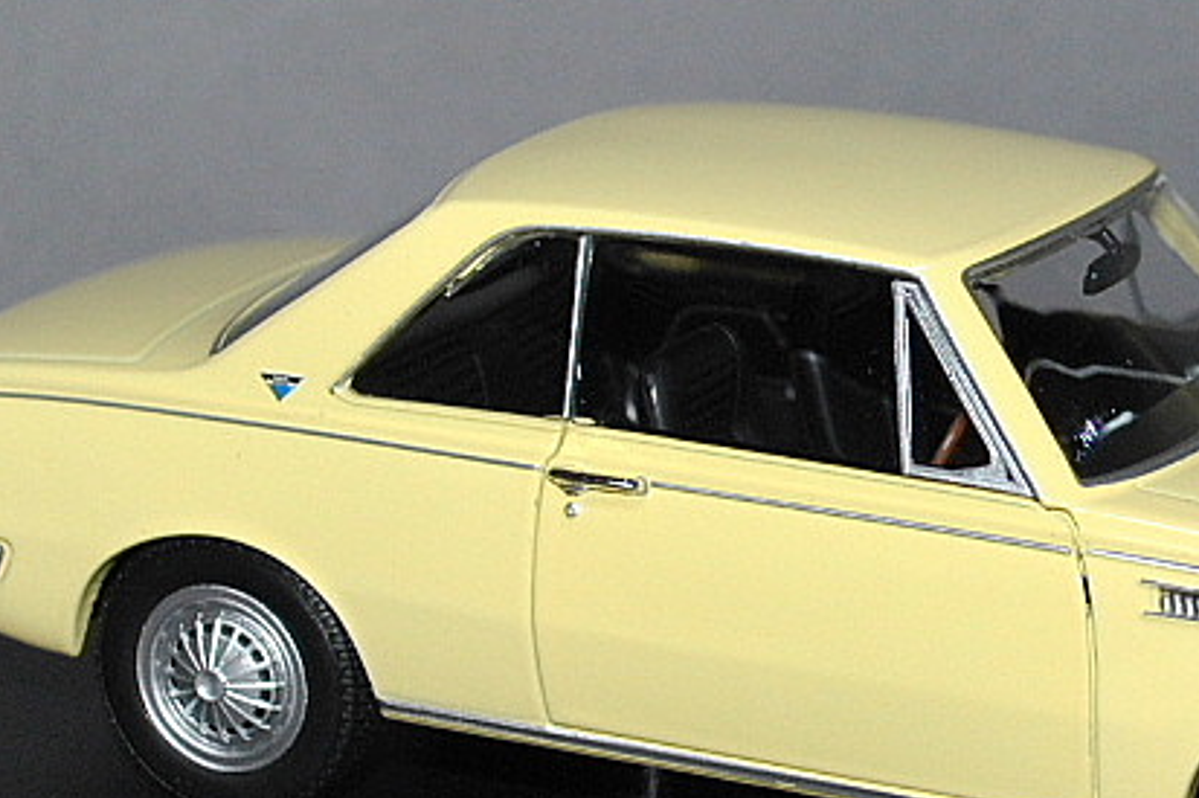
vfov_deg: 14.7
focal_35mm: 93
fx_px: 3096
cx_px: 877
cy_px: 498
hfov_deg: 21.8
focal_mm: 32
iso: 400
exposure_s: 1/60
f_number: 4.8
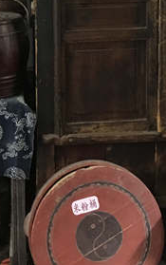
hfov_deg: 19.8
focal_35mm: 66
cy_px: 22
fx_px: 477
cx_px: 85
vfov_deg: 29.6
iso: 640
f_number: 2.2
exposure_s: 1/17
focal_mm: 4.15
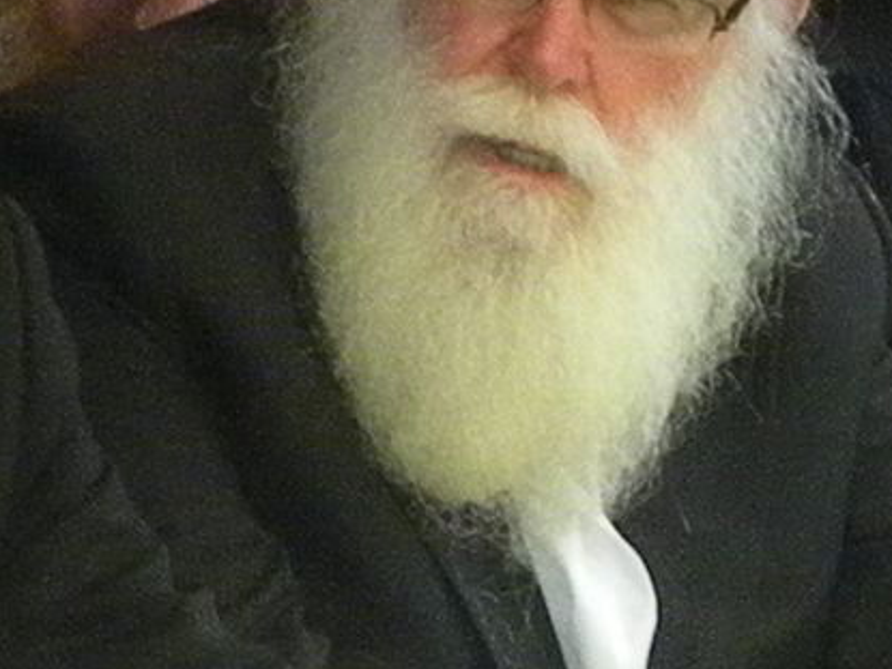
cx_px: 787
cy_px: 0
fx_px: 17672
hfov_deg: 2.9
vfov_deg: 2.2
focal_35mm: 686
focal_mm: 50.4
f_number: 5.4
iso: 3155
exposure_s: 1/75
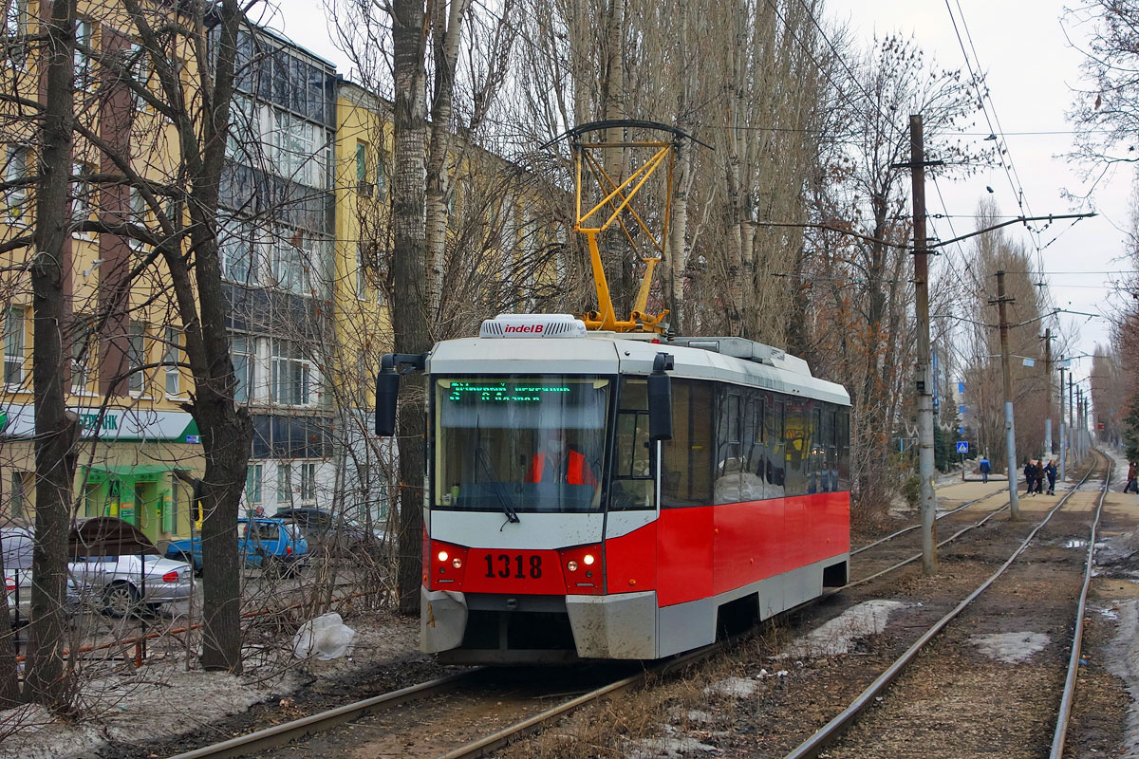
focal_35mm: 46
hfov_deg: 42.7
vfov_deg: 29.2
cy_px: 380
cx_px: 570
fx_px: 1455
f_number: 3.5
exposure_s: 1/500
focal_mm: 16.99
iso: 125
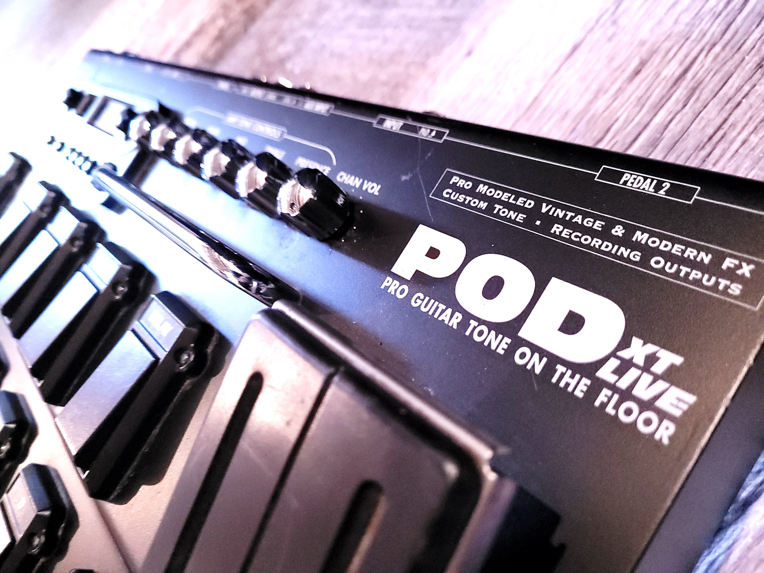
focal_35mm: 26
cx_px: 382
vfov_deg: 53.1
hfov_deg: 67.3
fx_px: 574
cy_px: 286
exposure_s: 1/15
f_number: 1.8
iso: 1600
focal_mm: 5.4
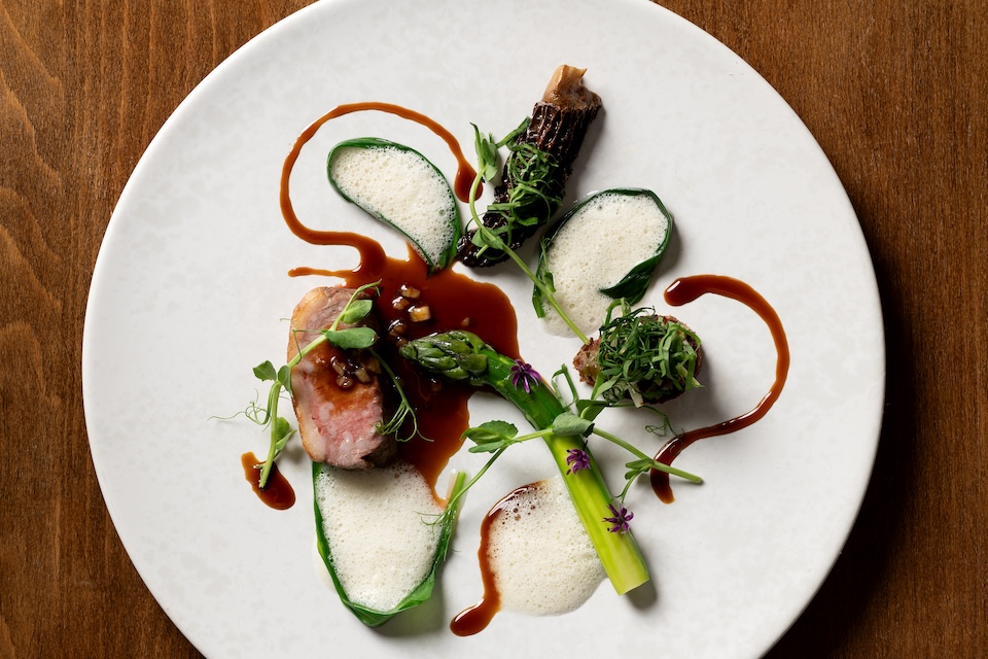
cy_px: 330
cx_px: 494
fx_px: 2881
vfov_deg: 13.0
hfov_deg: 19.5
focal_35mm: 105
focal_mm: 105
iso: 250
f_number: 9
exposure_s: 1/200
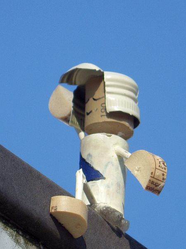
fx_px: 4155
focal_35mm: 580
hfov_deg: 2.6
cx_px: 93
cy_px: 124
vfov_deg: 3.4
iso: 100
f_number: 5.9
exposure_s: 1/320
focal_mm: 104
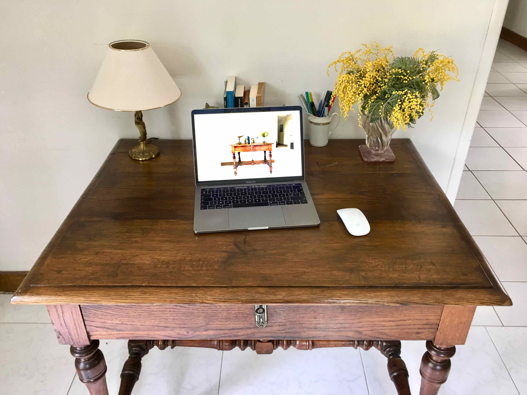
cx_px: 264
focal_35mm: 29
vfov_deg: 48.2
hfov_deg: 61.7
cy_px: 198
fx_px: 442
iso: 125
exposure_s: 1/33
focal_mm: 4.15
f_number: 2.2
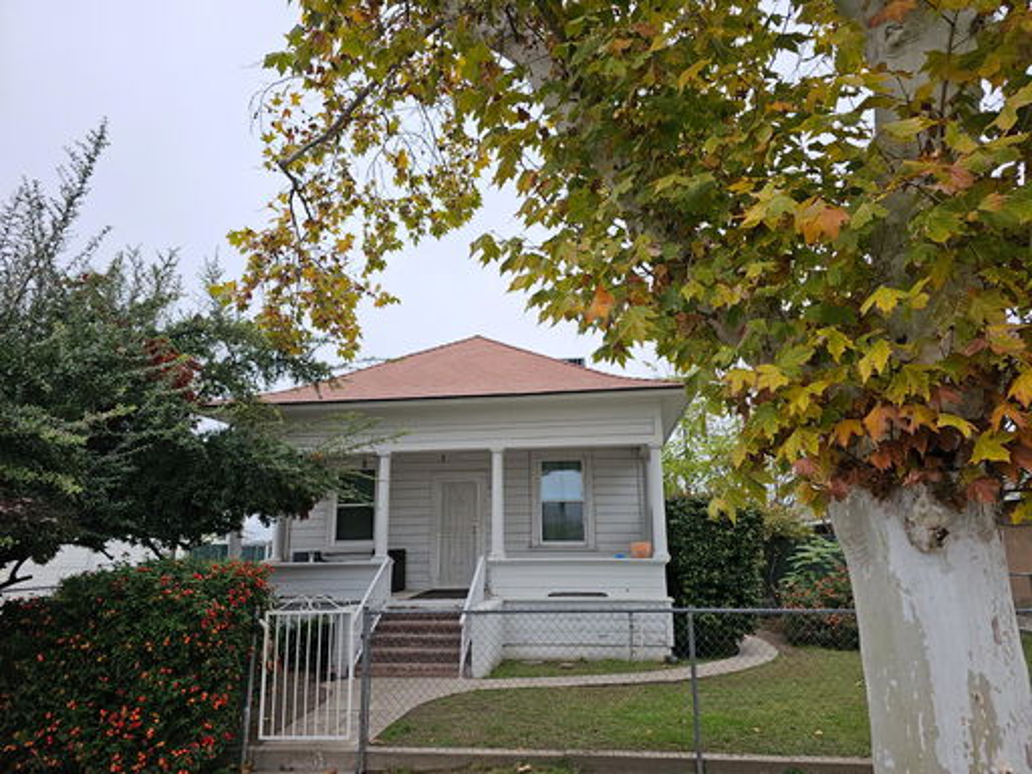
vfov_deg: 58.9
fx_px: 686
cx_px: 516
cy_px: 387
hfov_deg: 73.9
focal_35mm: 23
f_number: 1.7
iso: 12
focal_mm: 6.3
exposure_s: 1/120
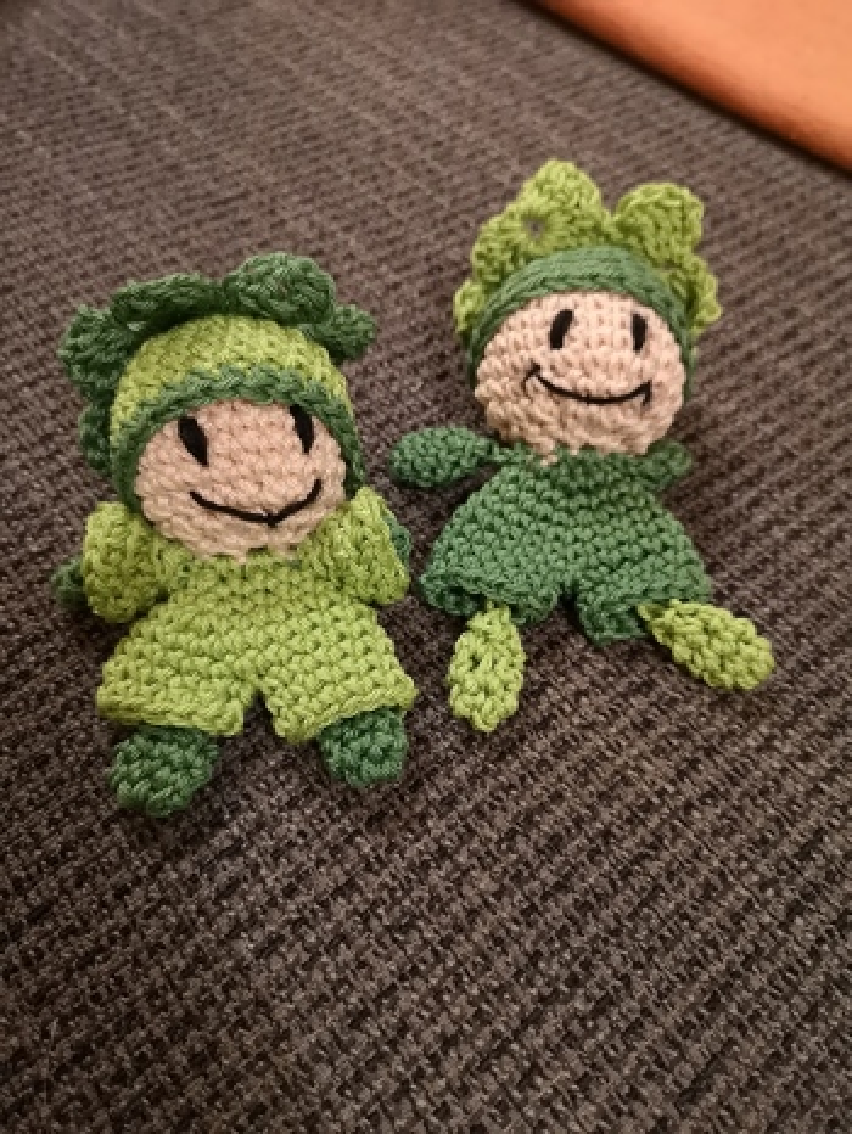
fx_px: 885
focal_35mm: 27
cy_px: 567
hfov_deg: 51.4
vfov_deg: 65.3
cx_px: 426
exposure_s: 1/20
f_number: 1.8
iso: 640
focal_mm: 5.58
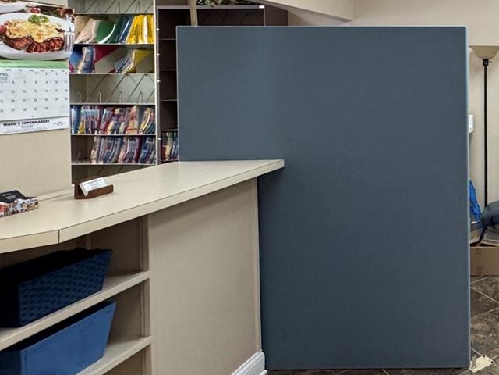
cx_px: 562
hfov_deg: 41.0
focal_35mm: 35
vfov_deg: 39.2
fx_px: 505
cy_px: 78
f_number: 2.2
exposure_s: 1/120
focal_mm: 2.22
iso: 160
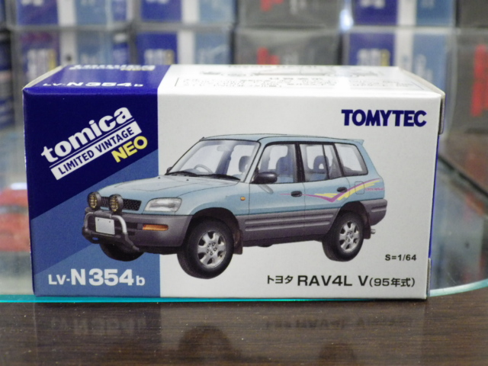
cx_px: 244
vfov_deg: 24.8
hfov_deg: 32.7
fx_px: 832
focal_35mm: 59
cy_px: 183
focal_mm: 10.7
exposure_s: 1/25
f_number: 4
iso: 800
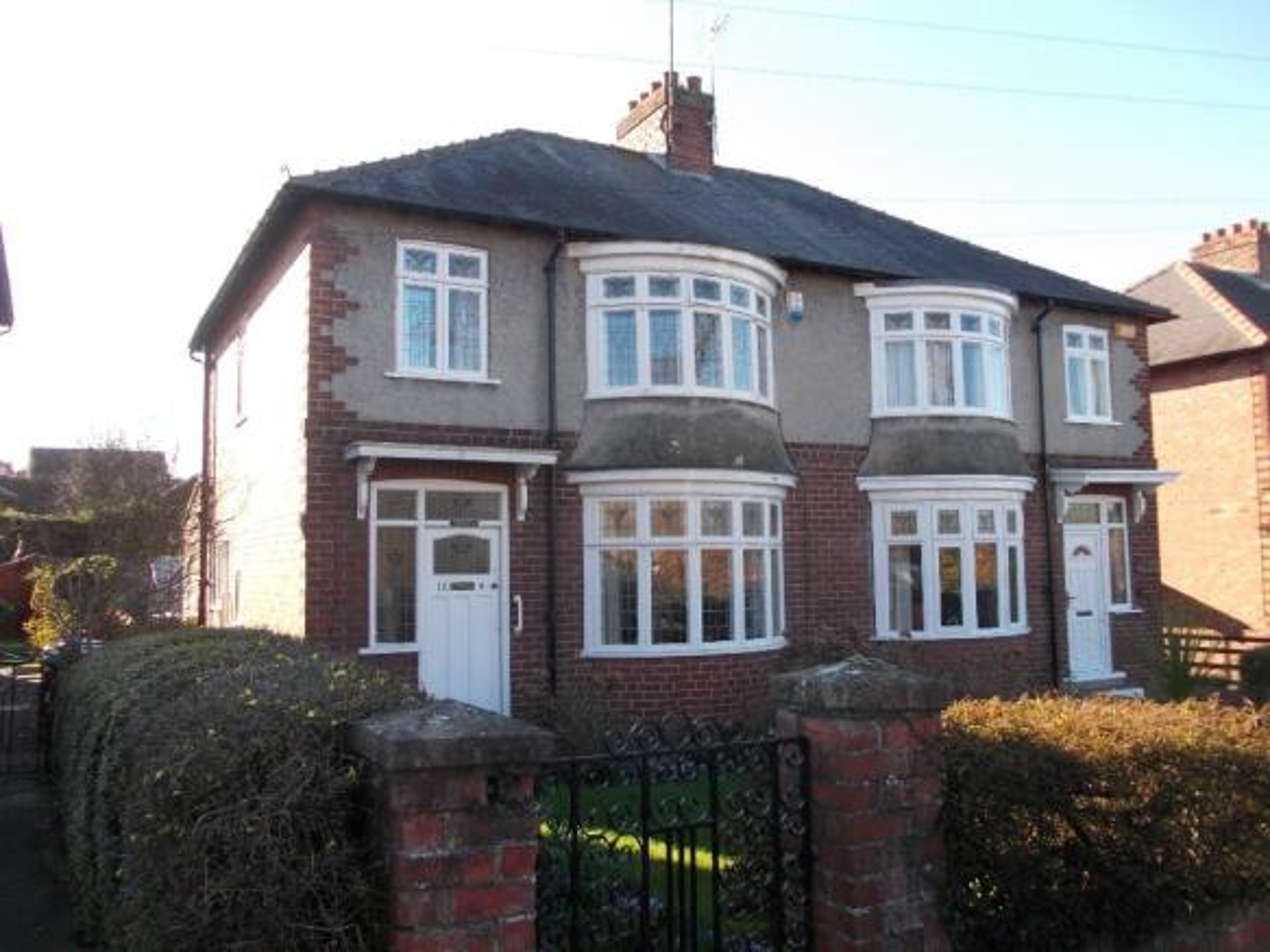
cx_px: 635
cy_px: 476
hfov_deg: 63.5
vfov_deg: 49.7
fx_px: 1027
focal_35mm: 28
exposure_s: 1/250
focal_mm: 4
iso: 80
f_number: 2.7
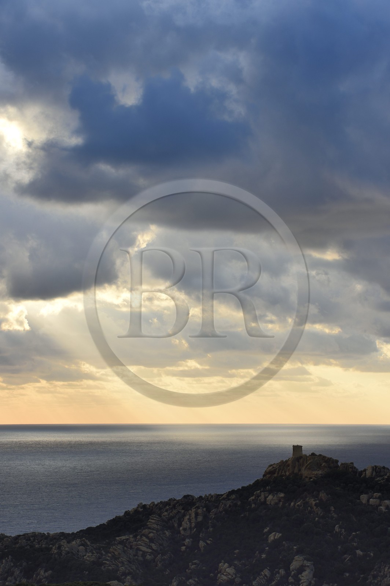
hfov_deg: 11.8
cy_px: 293
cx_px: 195
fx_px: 1888
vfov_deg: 17.7
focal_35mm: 116
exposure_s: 1/160
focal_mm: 116
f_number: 13
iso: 200
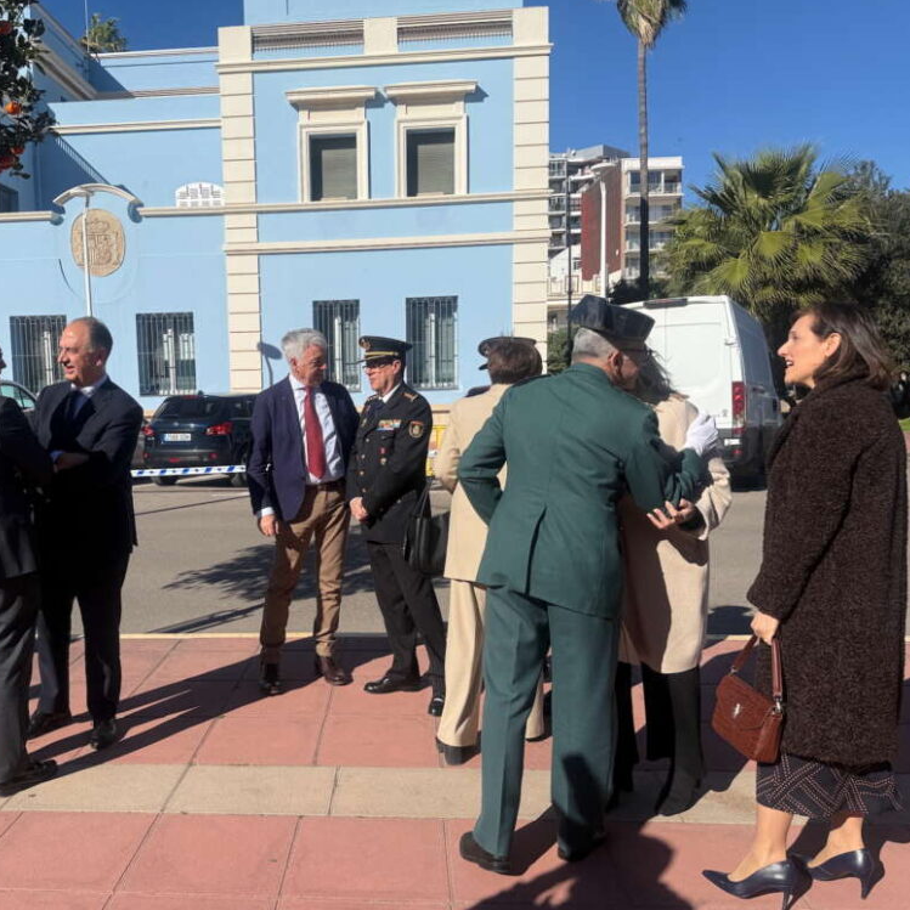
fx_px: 863
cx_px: 335
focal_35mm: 29
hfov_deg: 54.9
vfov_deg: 55.6
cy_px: 453
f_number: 1.78
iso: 80
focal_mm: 6.76
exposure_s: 1/8130
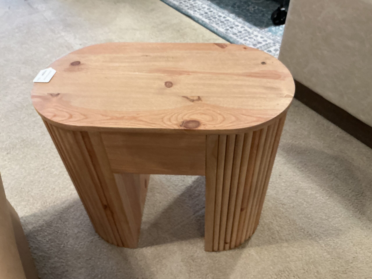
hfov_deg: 61.7
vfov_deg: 48.2
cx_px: 186
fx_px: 312
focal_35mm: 29
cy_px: 140
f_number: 1.8
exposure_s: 1/60
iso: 250
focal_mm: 3
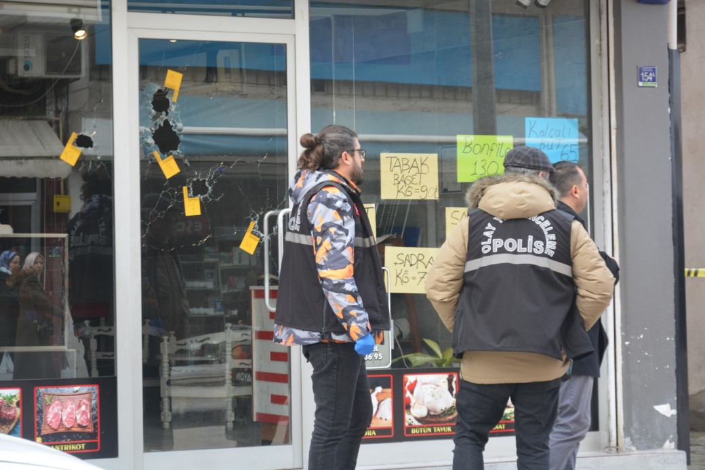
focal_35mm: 105
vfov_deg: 13.0
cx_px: 352
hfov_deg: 19.5
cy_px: 235
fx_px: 2056
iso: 400
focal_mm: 70
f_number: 5.3
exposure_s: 1/60
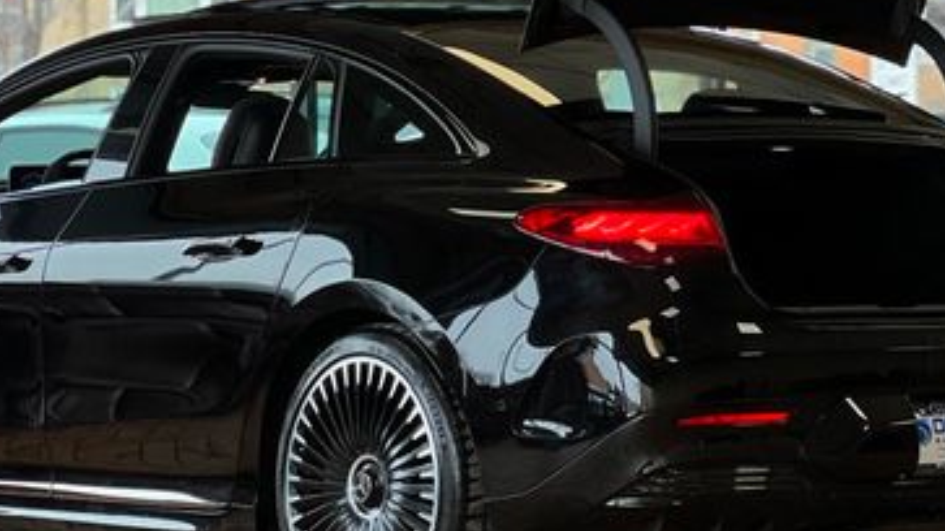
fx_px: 3708
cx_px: 398
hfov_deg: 14.5
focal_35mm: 148
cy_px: 294
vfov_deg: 8.2
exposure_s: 1/120
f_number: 2.8
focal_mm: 9
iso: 250
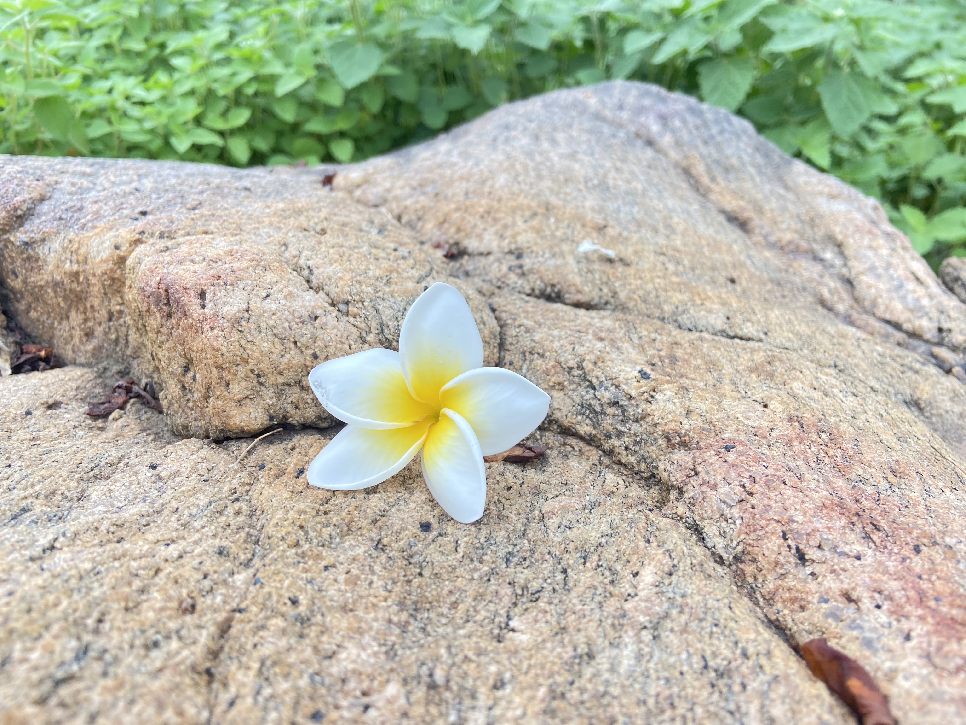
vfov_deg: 53.1
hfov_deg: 67.3
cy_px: 362
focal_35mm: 26
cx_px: 483
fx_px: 726
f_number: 1.8
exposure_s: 1/122
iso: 40
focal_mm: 4.25
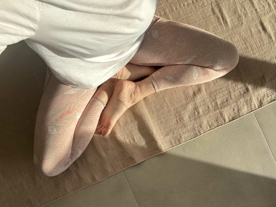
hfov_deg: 73.9
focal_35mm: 23
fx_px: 183
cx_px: 138
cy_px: 104
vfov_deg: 58.9
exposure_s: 1/730
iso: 25
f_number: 1.9
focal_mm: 2.7
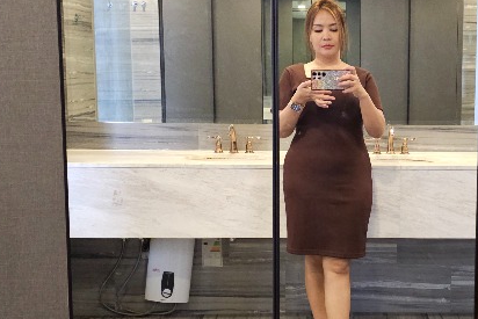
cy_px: 169
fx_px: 770
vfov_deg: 23.4
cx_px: 358
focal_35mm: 58
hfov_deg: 33.8
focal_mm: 6.3
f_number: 1.7
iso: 500
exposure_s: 1/40
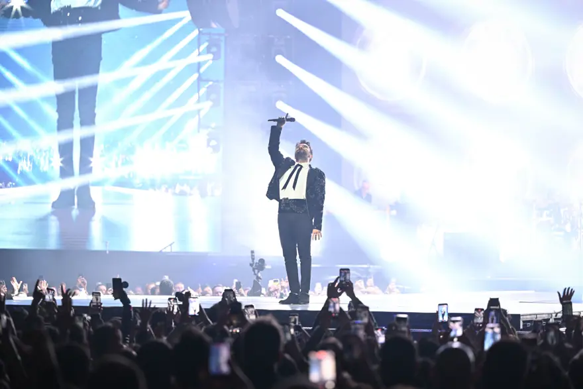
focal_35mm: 135
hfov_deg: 15.2
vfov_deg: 10.2
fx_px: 2186
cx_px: 292
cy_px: 194
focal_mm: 135
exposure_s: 1/500
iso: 2000
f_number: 2.8
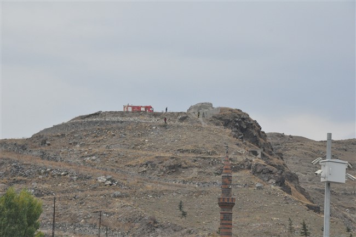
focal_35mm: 158
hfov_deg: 13.1
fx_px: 1556
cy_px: 118
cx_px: 178
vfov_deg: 8.7
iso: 1600
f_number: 11
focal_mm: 105
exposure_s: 1/500
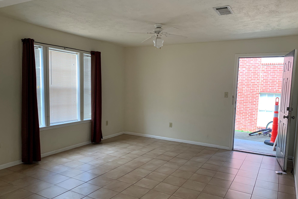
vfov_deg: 46.3
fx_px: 232
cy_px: 112
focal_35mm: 28
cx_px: 149
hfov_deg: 65.5
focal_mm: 4.25
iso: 100
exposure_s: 1/111
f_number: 1.8
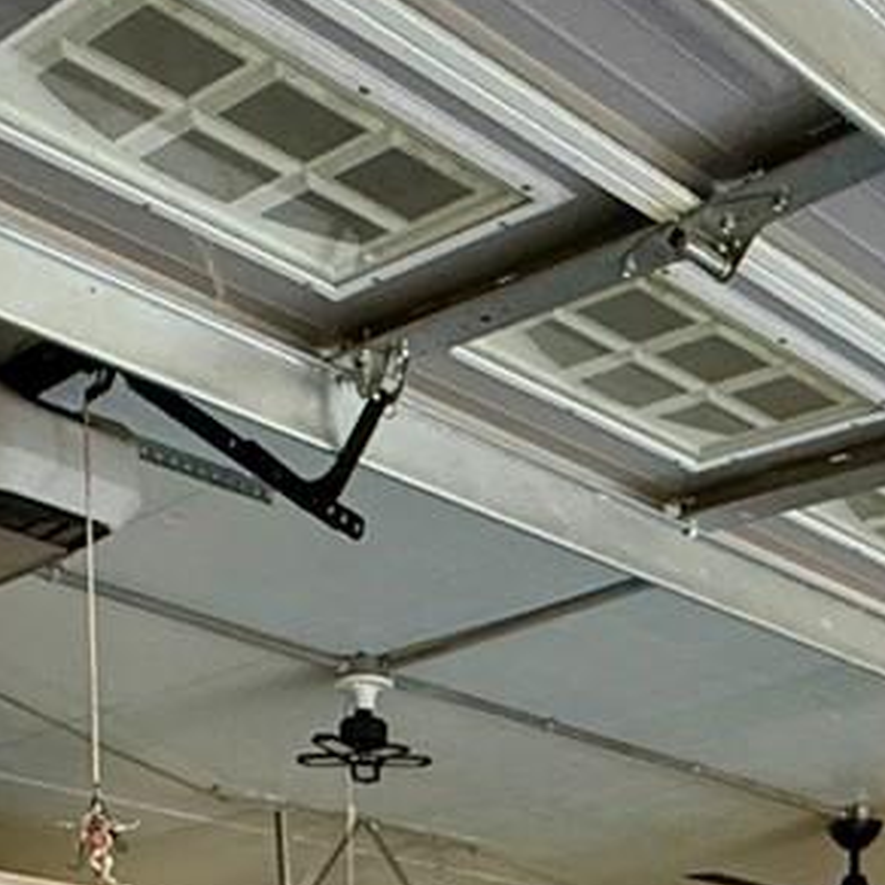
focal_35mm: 68
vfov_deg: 20.4
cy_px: 1445
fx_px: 1967
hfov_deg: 25.3
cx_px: 554
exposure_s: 1/61
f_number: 2.2
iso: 400
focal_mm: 2.22
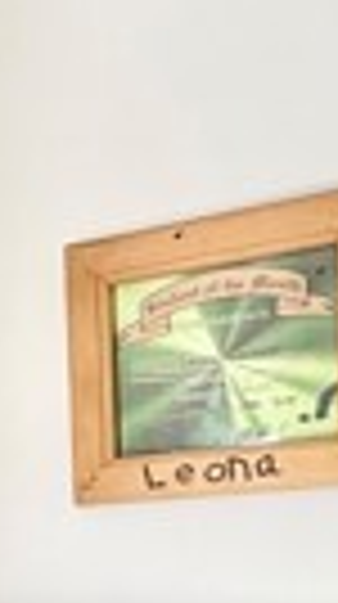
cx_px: -45
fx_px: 1168
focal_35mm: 73
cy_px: 747
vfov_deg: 25.6
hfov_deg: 16.0
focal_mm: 2.22
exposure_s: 1/120
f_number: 2.2
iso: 160
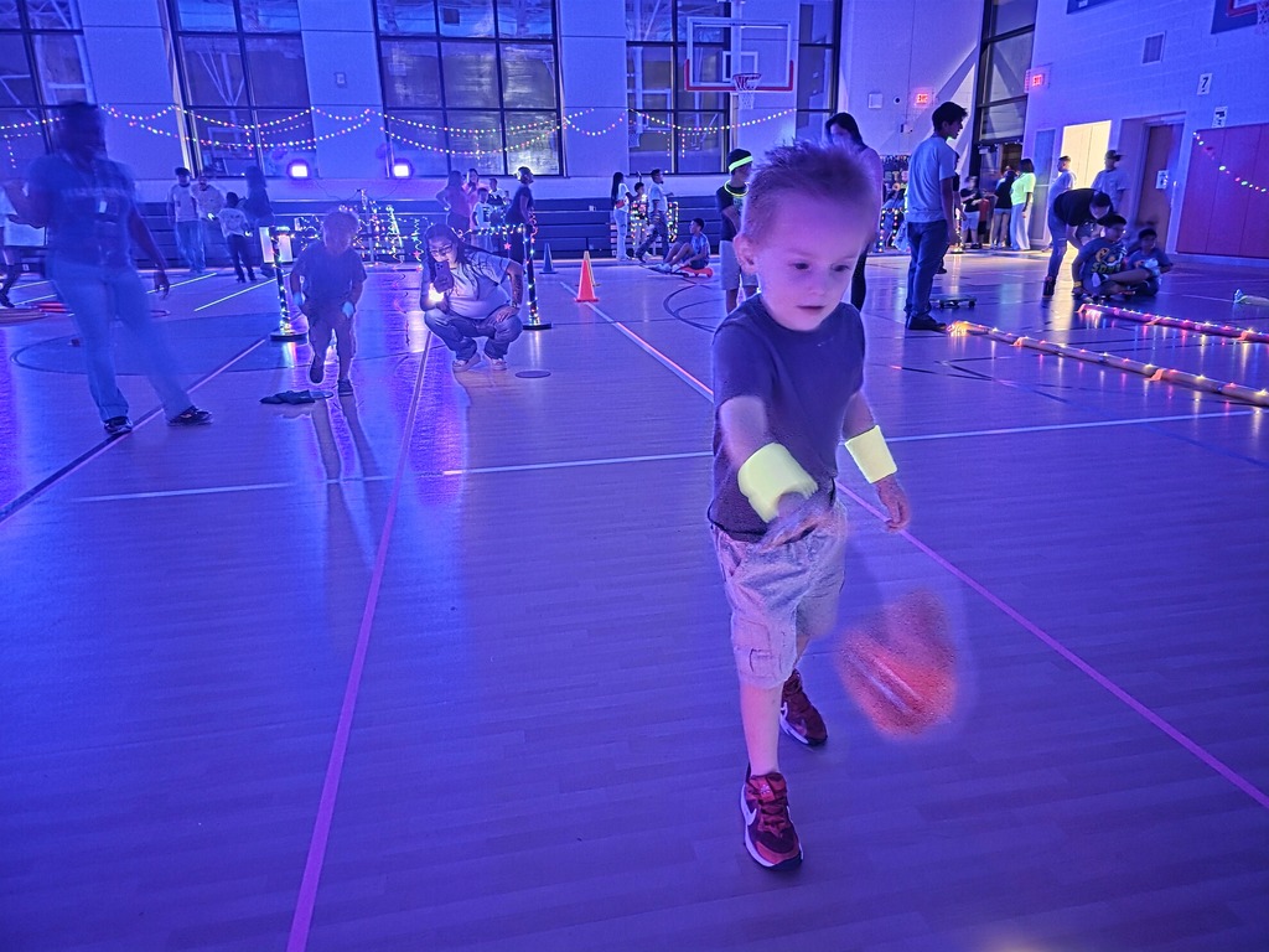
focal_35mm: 23
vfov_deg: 58.9
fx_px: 843
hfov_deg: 73.9
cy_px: 476
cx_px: 634
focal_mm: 6.3
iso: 2500
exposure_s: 1/15
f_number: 1.7
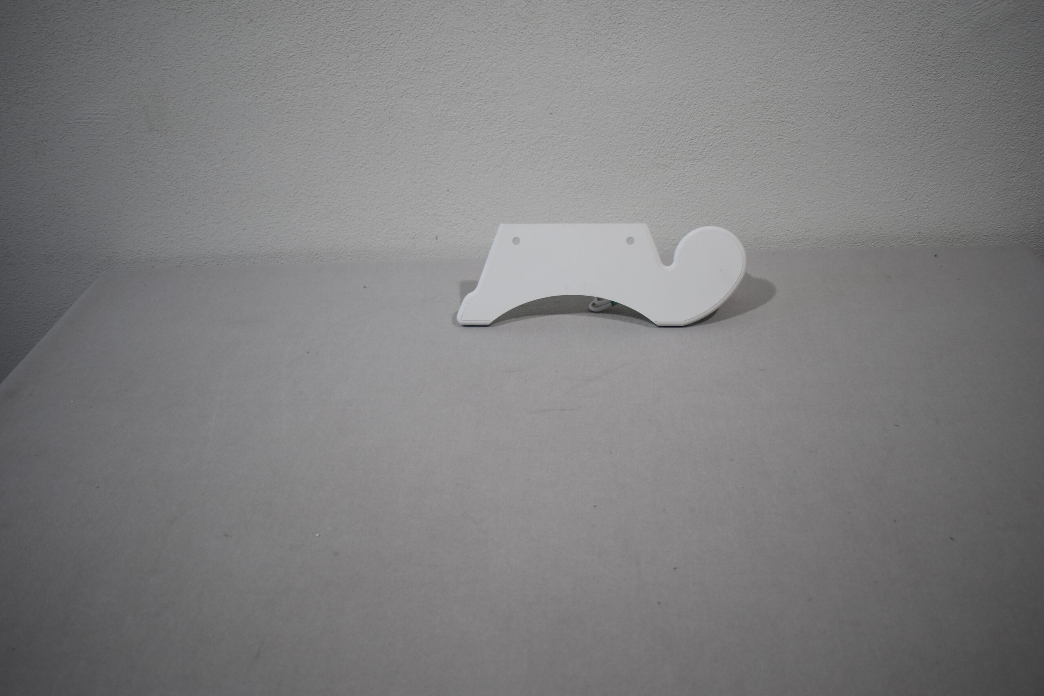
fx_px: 957
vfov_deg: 40.0
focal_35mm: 33
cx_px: 522
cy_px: 348
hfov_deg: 57.2
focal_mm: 22
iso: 400
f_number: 4.5
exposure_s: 1/250
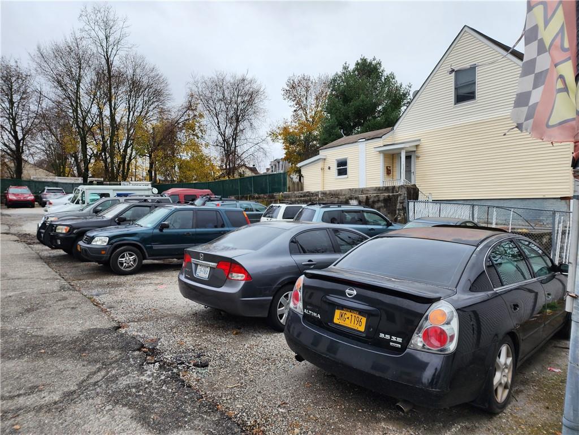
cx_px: 290
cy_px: 218
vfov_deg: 58.9
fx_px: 385
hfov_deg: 73.9
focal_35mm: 23
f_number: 1.8
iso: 12
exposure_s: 1/293
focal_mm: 6.4
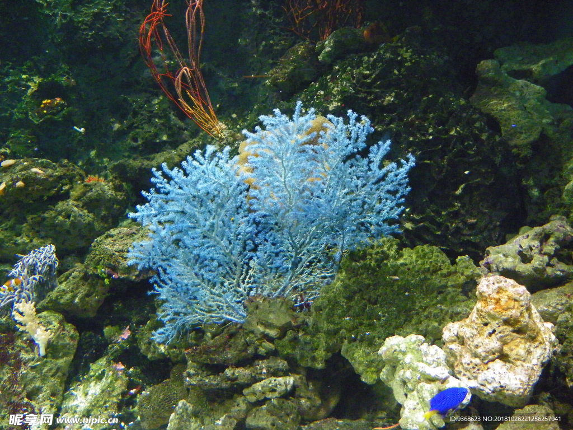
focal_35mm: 26
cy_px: 215
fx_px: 430
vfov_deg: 53.1
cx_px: 286
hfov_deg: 67.3
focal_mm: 4.6
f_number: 2.8
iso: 500
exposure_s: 1/30
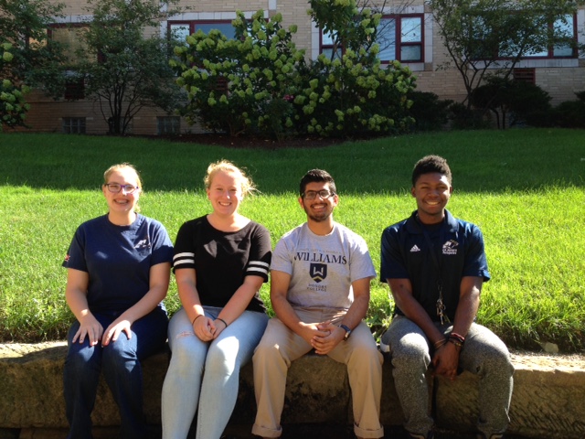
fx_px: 558
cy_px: 220
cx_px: 292
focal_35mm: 33
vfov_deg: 42.9
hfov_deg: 55.4
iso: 50
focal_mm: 4.12
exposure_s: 1/298
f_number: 2.4
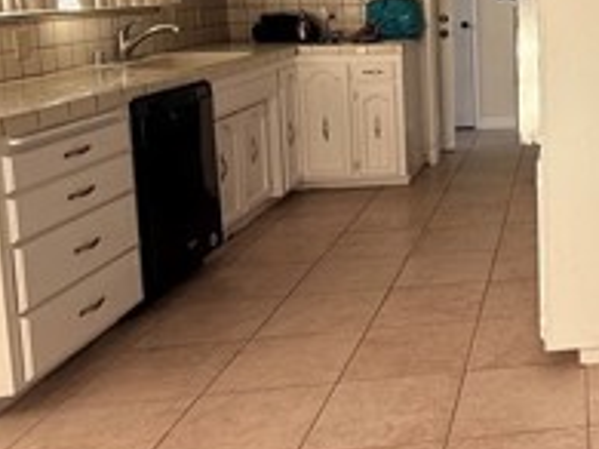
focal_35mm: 46
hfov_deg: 33.3
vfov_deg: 30.2
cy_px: 52
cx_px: 728
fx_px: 796
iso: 50
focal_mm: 2.22
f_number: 2.2
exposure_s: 1/99
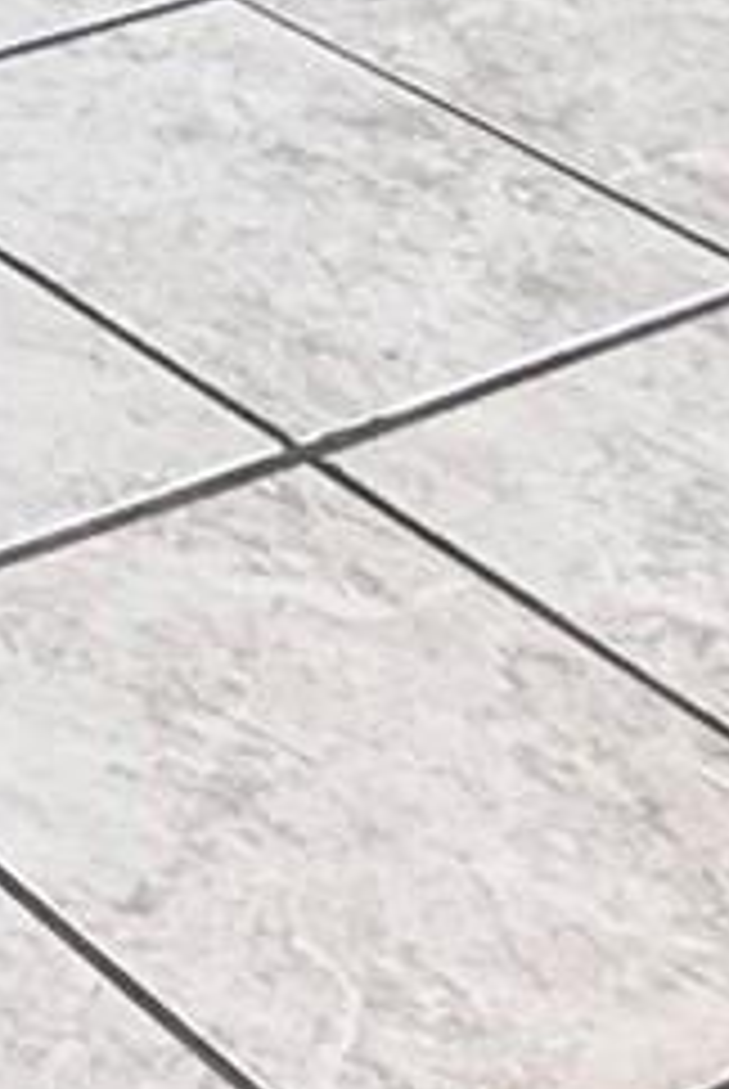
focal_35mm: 123
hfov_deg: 9.2
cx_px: -1350
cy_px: -1872
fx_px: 3725
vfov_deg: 11.8
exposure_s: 1/120
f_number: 2.2
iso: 500
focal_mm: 2.22
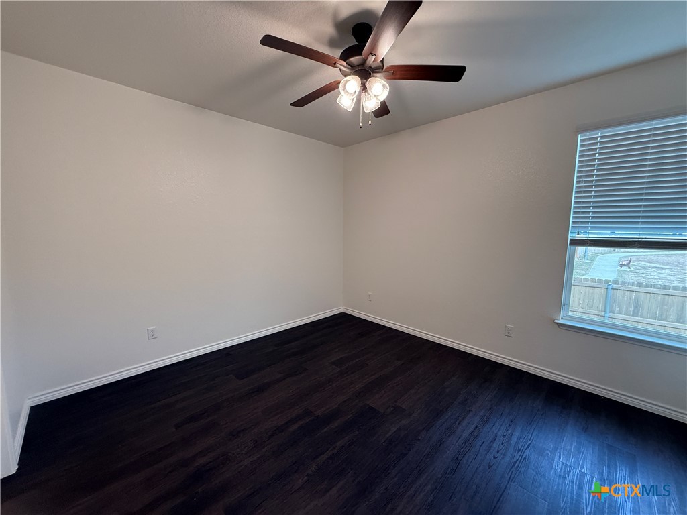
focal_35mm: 14
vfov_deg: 85.7
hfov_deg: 102.1
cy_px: 258
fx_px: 278
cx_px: 344
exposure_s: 1/120
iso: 250
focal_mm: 2.22
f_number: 2.2
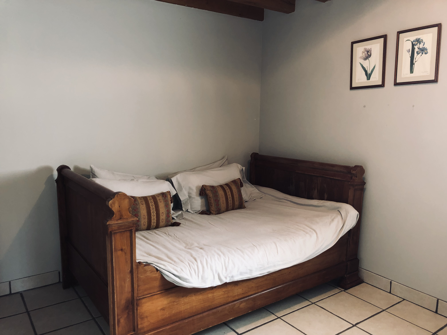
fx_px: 362
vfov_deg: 49.7
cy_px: 168
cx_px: 224
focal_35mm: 28
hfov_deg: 63.4
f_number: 1.8
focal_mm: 3.99
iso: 80
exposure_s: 1/17
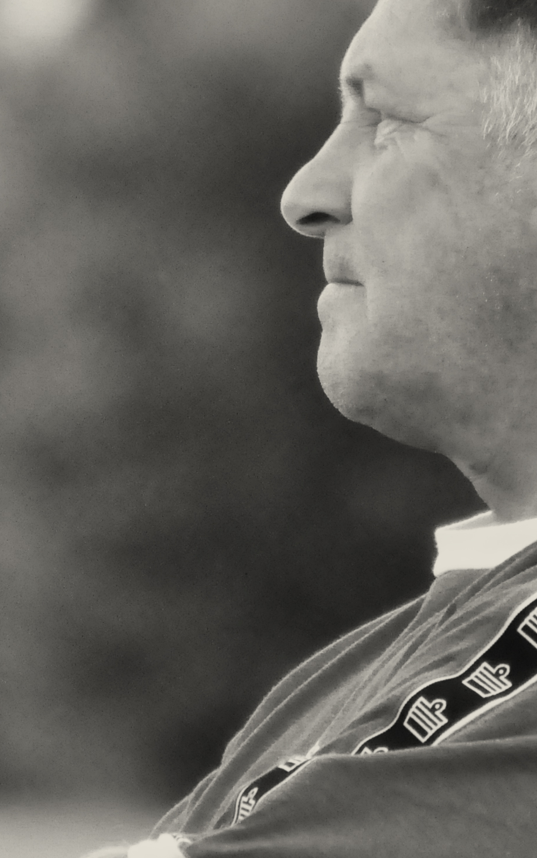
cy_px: 325
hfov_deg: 1.5
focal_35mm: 893
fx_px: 20898
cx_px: 170
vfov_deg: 2.4
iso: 3200
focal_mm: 200
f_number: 5.6
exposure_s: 1/800
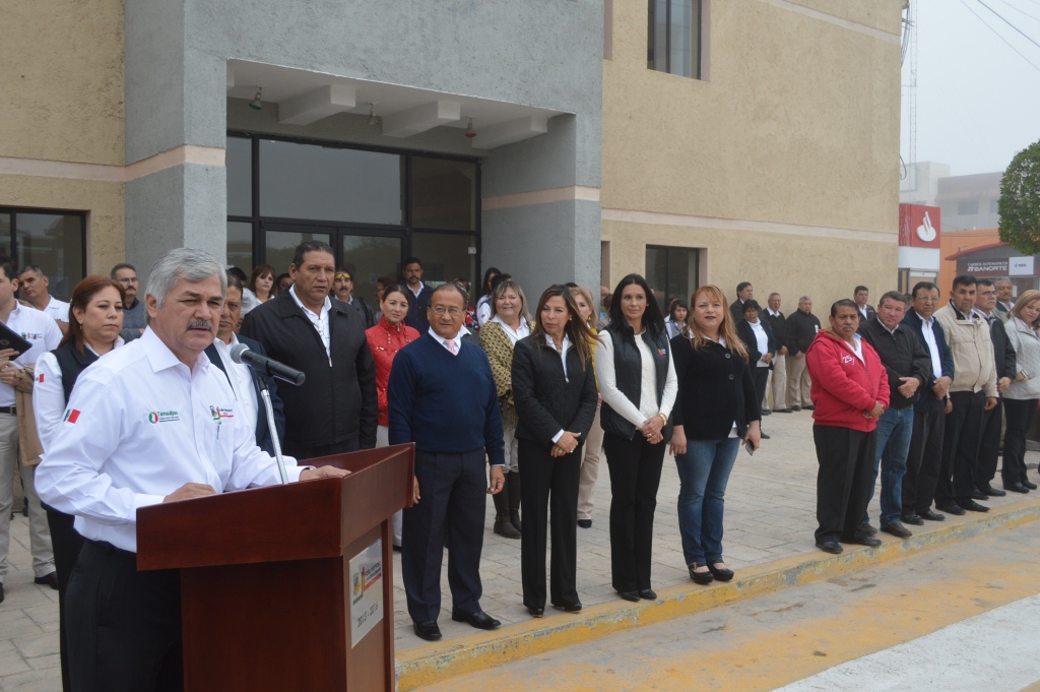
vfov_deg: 36.8
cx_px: 520
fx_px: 1039
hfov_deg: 53.2
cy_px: 346
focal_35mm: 36
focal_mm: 24
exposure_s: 1/125
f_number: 5.6
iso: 200
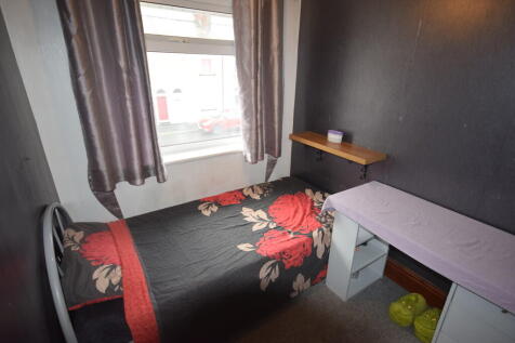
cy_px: 172
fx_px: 257
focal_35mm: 18
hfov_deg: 90.0
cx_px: 258
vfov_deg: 67.3
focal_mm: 12
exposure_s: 1/125
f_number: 5.6
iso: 800
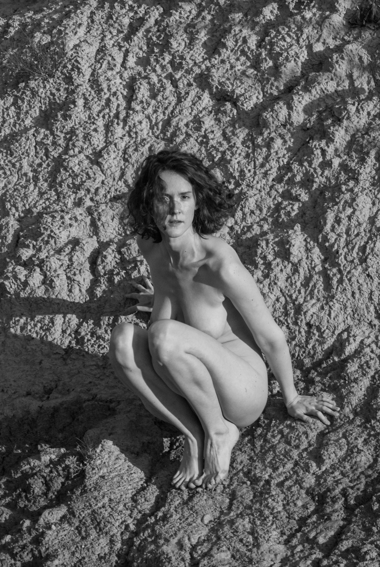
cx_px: 190
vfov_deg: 6.5
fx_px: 4973
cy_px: 284
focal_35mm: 315
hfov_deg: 4.4
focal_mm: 210
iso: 640
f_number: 18
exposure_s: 1/100
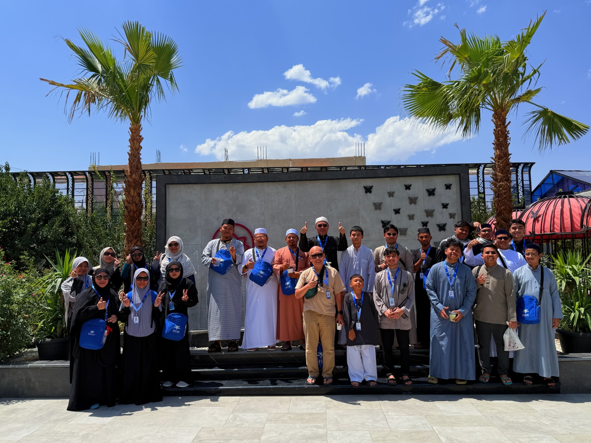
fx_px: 427
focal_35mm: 25
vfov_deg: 54.9
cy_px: 227
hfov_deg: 69.4
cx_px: 307
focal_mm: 6.76
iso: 80
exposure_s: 1/4673
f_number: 1.78
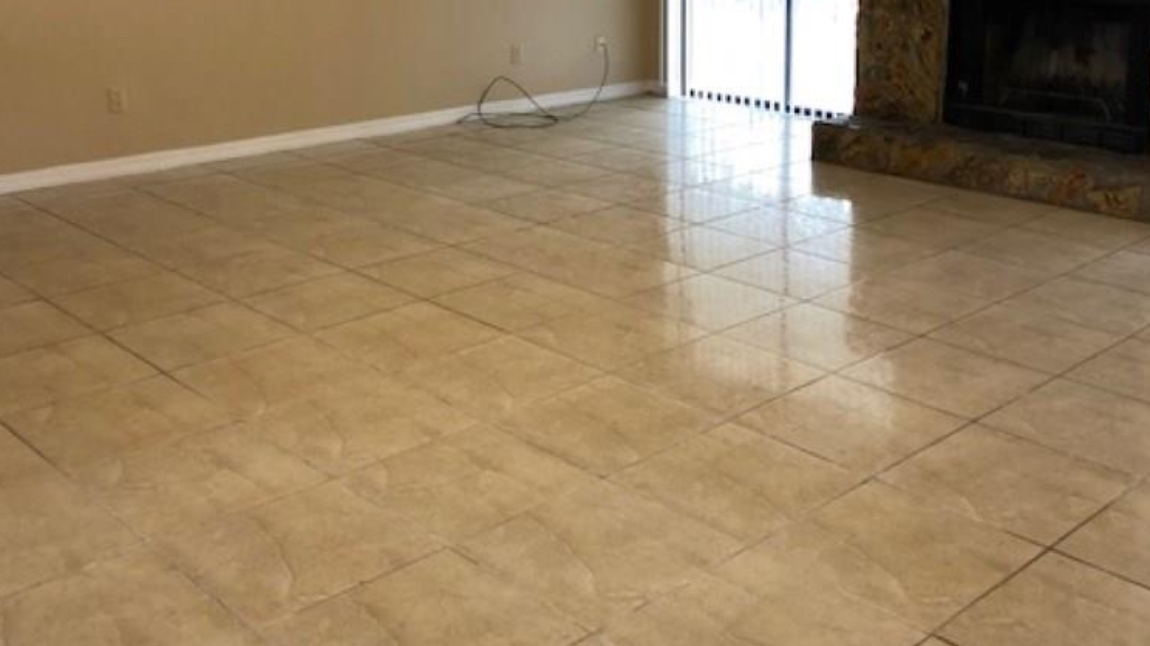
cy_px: 111
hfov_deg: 48.3
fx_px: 1280
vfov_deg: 27.6
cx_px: 637
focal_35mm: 42
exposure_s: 1/20
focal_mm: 3.99
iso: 40
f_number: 1.8
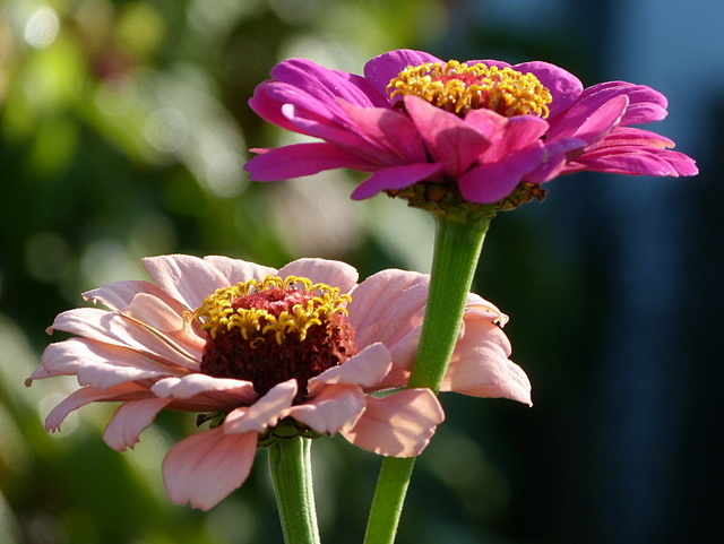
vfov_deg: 3.3
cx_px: 362
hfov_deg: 4.5
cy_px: 272
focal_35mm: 445
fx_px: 9314
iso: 100
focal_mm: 80.1
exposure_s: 1/200
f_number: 4.4
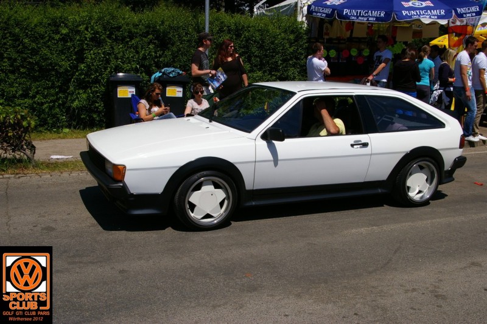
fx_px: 527
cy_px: 162
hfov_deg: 49.6
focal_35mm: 39
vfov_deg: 34.2
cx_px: 244
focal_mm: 26
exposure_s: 1/250
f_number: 13
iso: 200
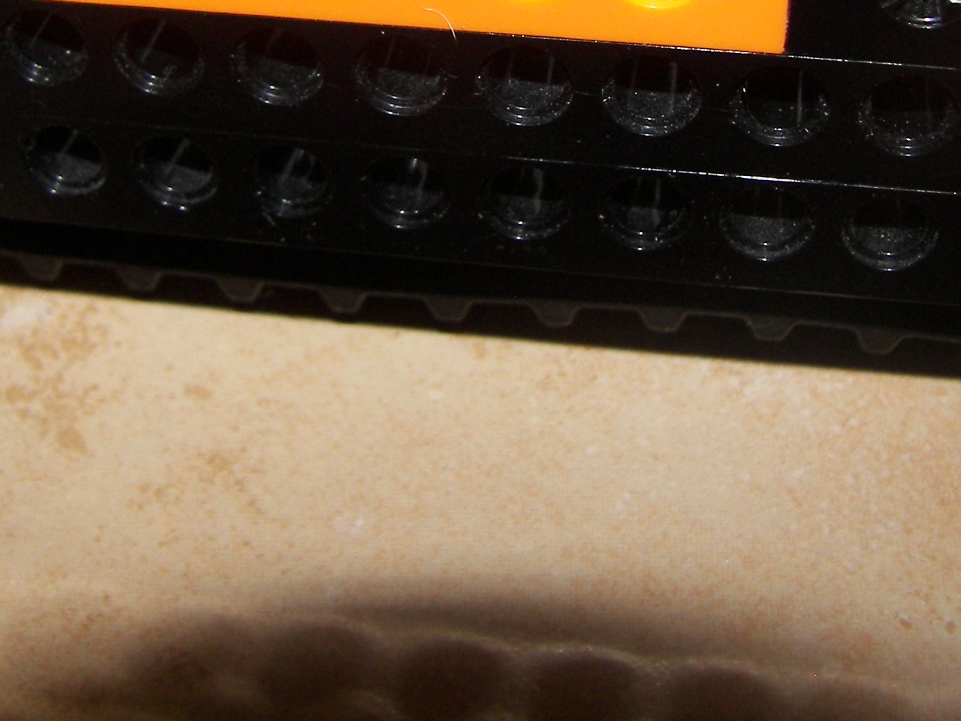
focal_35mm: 67
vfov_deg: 21.4
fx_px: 1860
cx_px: 428
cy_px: 56
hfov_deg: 28.9
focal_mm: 6
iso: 100
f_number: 2.8
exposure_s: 1/30
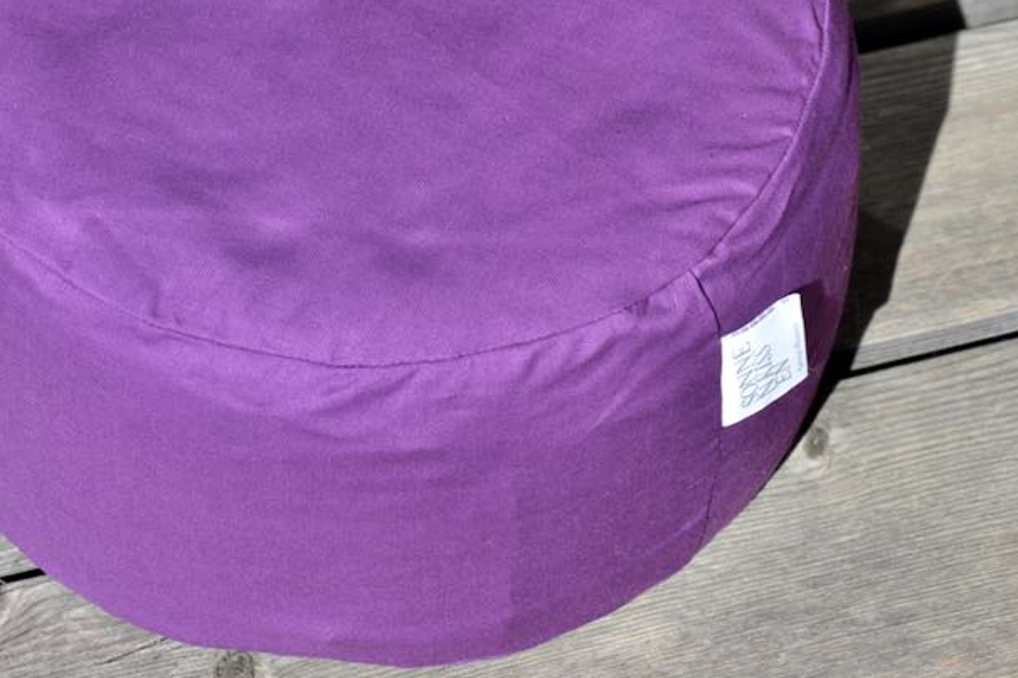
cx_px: 340
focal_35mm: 129
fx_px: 3647
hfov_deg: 15.9
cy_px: 149
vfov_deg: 10.6
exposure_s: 1/200
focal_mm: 52
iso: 100
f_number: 7.1
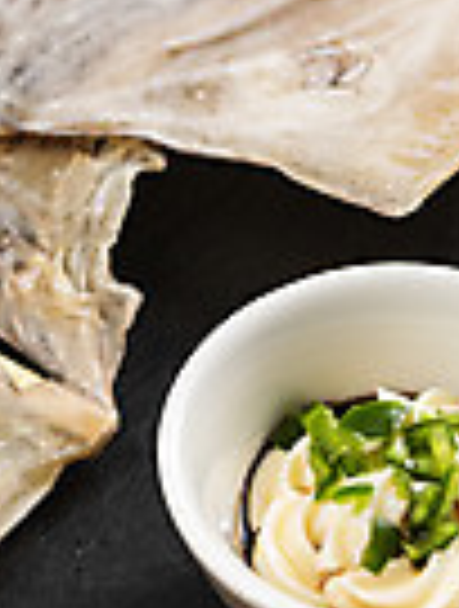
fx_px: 3502
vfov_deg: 9.9
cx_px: 295
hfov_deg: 7.5
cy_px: 72
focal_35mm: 199
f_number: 9
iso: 100
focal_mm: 70
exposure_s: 1/125
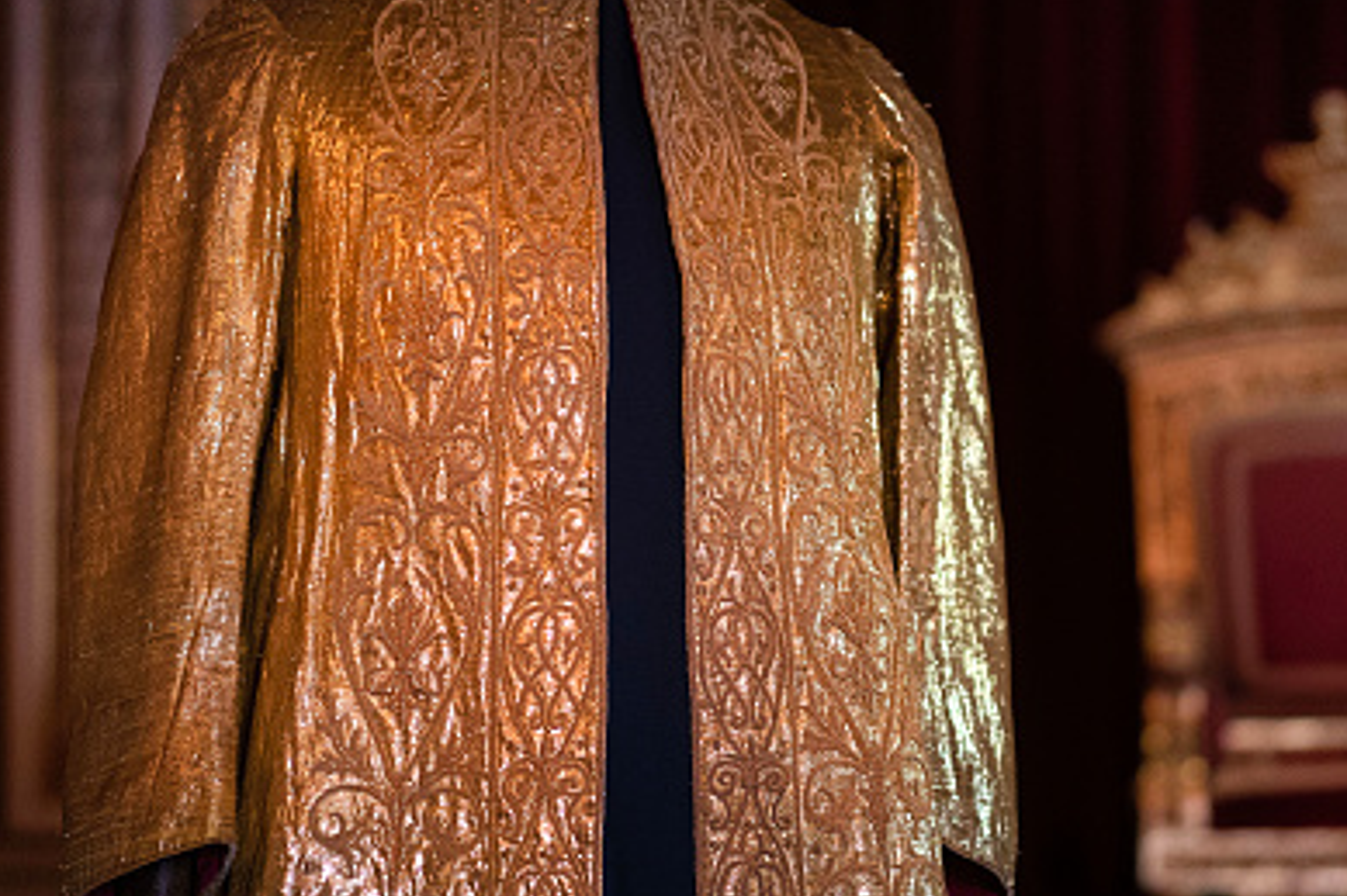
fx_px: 3142
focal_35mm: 84
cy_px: 526
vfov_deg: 16.2
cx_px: 807
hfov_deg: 24.2
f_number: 1.8
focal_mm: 55
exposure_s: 1/1250
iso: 3200
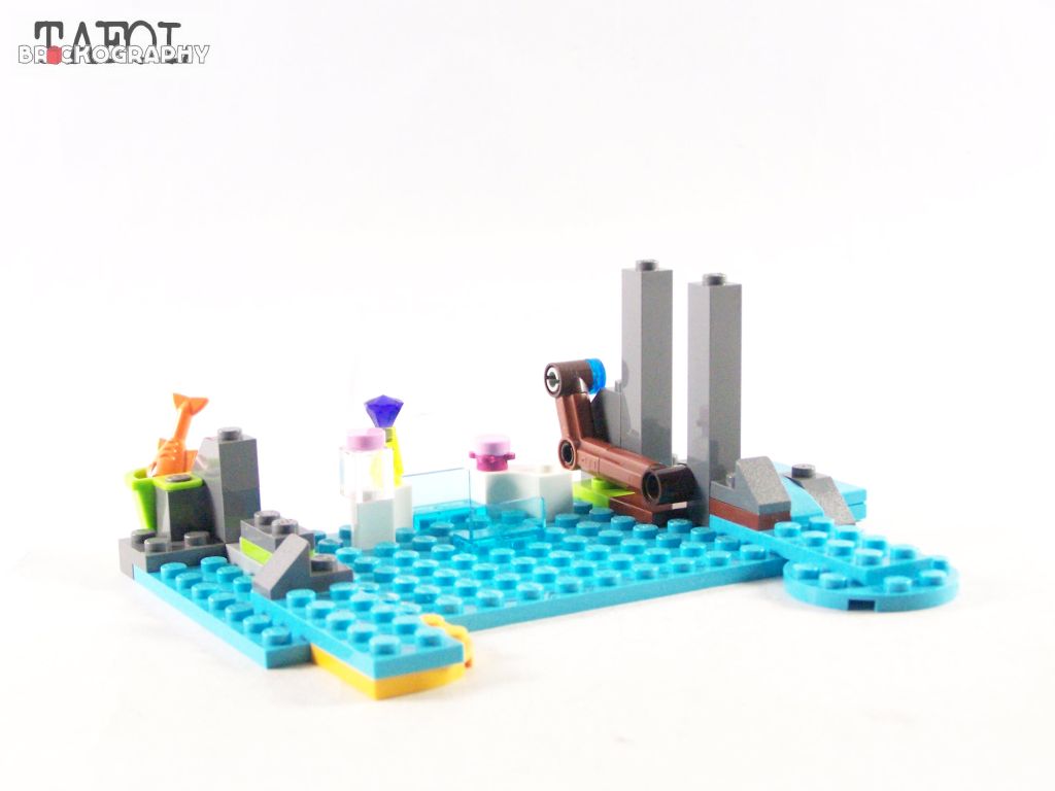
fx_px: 2042
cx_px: 528
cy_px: 396
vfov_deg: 21.9
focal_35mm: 67
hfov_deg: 29.0
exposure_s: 1/60
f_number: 3.2
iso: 400
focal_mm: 11.1
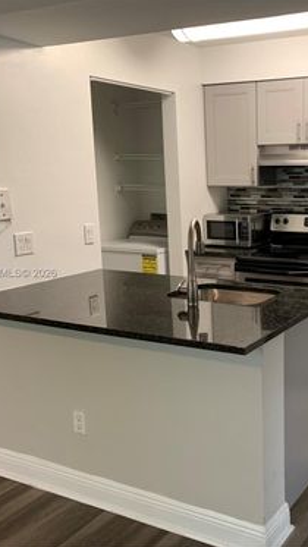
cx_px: 280
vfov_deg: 52.8
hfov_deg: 29.8
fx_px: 551
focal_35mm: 38
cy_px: 274
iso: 160
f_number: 1.8
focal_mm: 4.25
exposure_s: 1/60
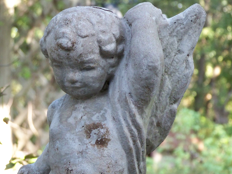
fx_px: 1052
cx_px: 119
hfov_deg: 12.6
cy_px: 85
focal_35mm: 157
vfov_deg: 9.5
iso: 320
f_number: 3.2
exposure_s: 1/100
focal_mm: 21.3
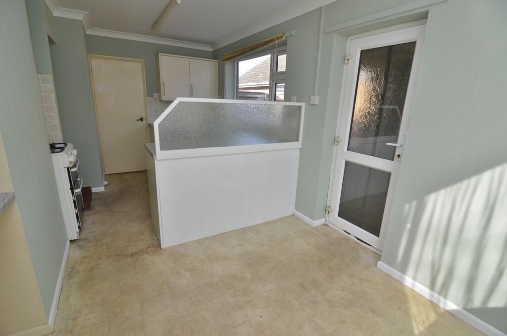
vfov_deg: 71.8
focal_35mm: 16
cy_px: 168
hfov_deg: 95.1
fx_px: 232
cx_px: 254
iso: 200
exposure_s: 1/100
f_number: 5
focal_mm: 11
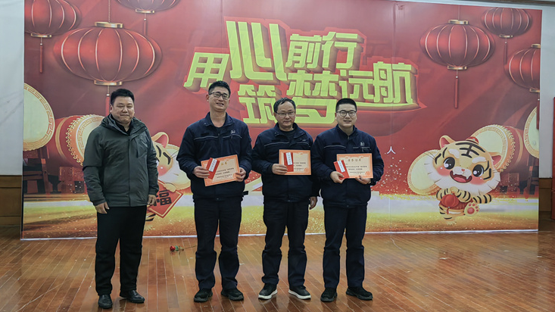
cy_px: 146
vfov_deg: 30.4
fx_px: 574
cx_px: 282
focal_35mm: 39
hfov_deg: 51.6
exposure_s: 1/100
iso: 500
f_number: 1.9
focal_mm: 5.52
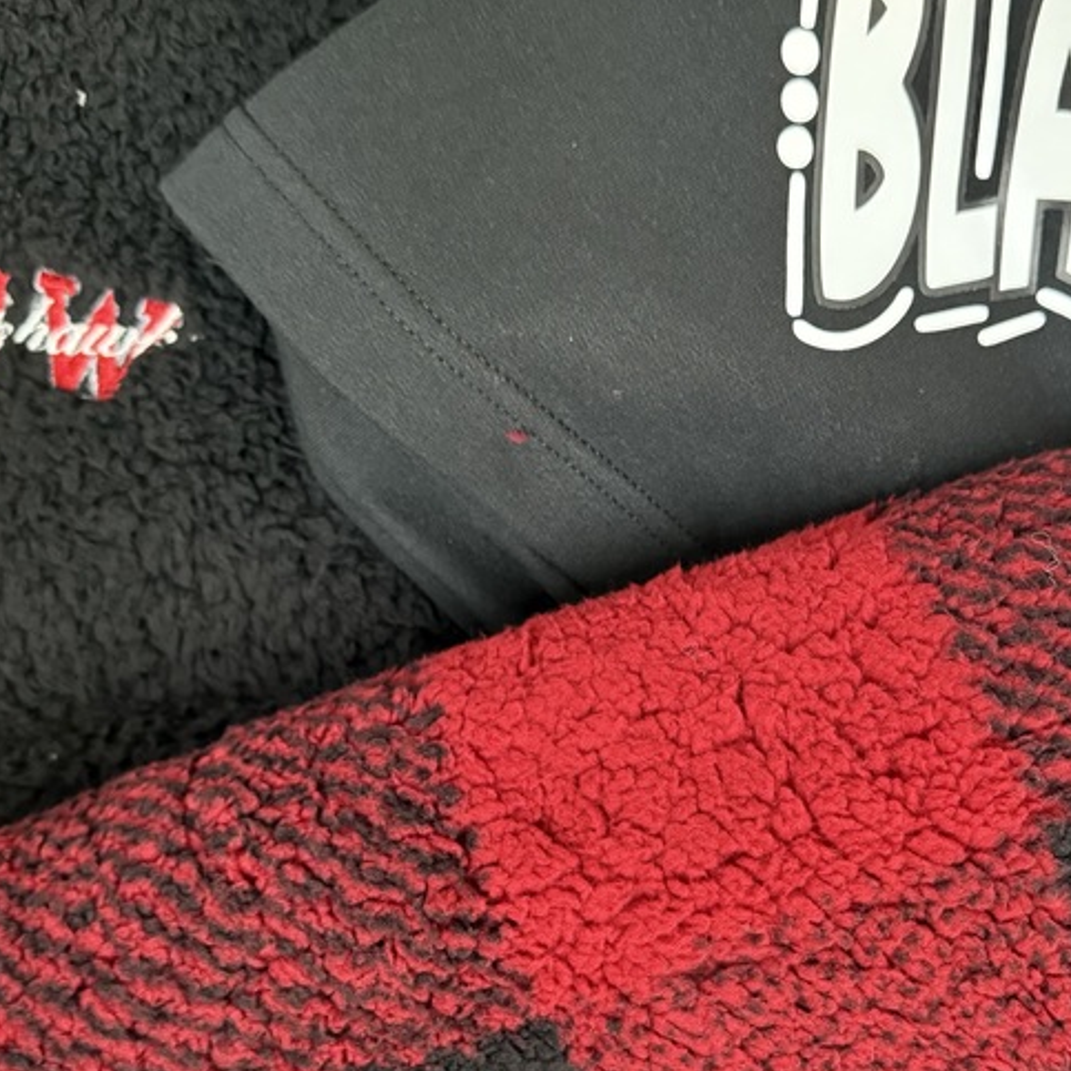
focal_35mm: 45
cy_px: 721
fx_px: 1575
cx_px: 716
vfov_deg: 37.1
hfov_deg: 37.1
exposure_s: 1/40
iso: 800
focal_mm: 6.76
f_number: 1.78
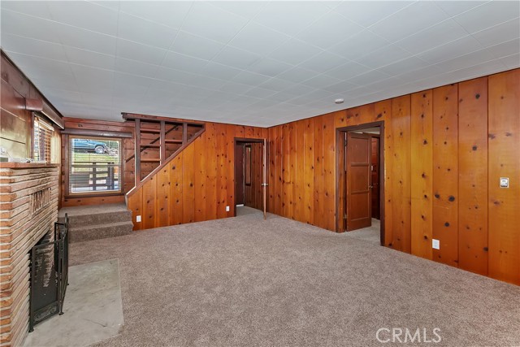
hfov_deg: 100.4
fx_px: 217
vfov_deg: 77.4
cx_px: 260
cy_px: 174
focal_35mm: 15
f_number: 8
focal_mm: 10
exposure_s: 1/30
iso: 400
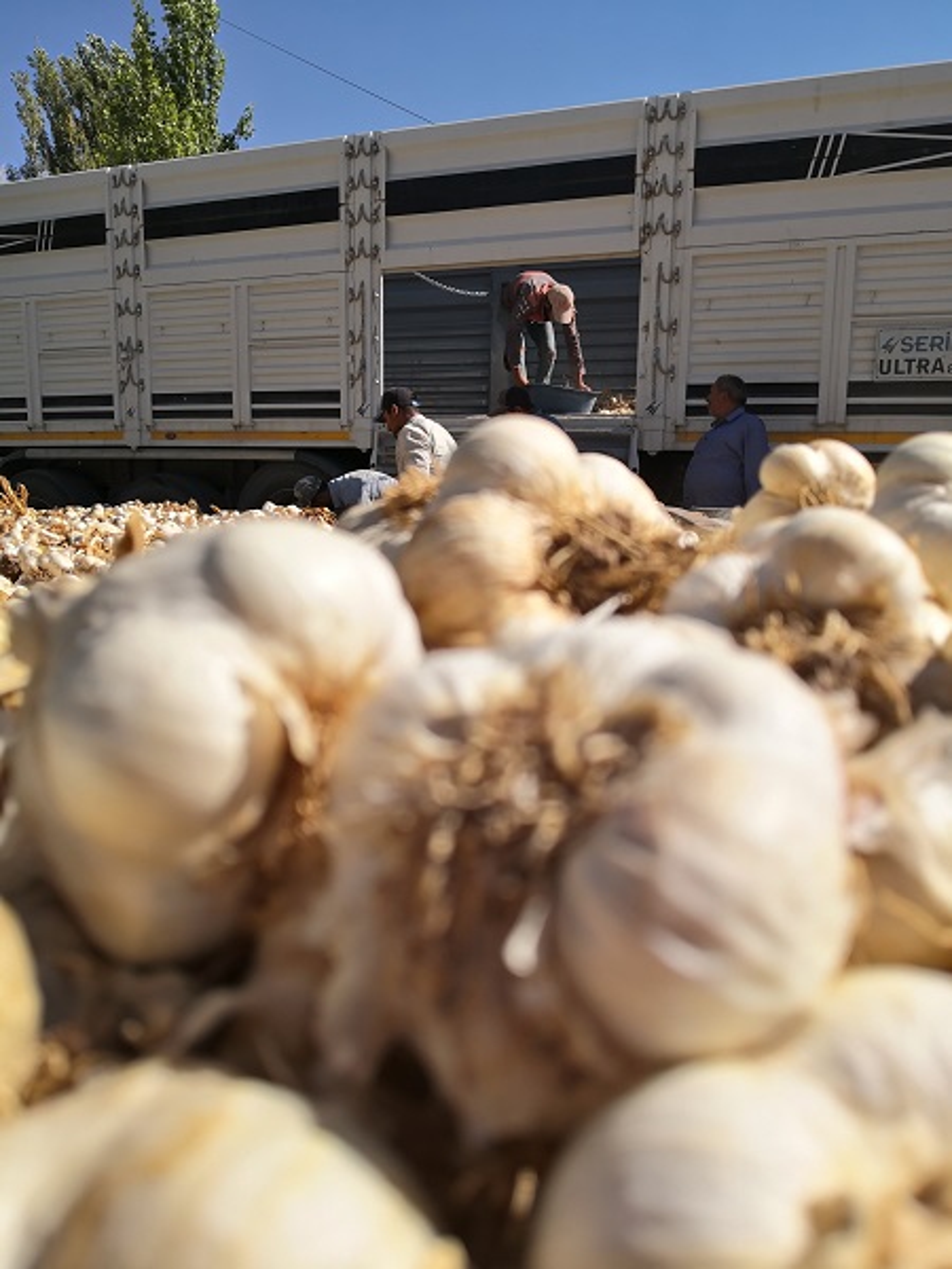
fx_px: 990
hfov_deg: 51.4
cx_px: 476
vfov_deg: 65.3
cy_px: 634
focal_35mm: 27
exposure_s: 1/2353
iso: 50
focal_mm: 3.95
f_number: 1.6
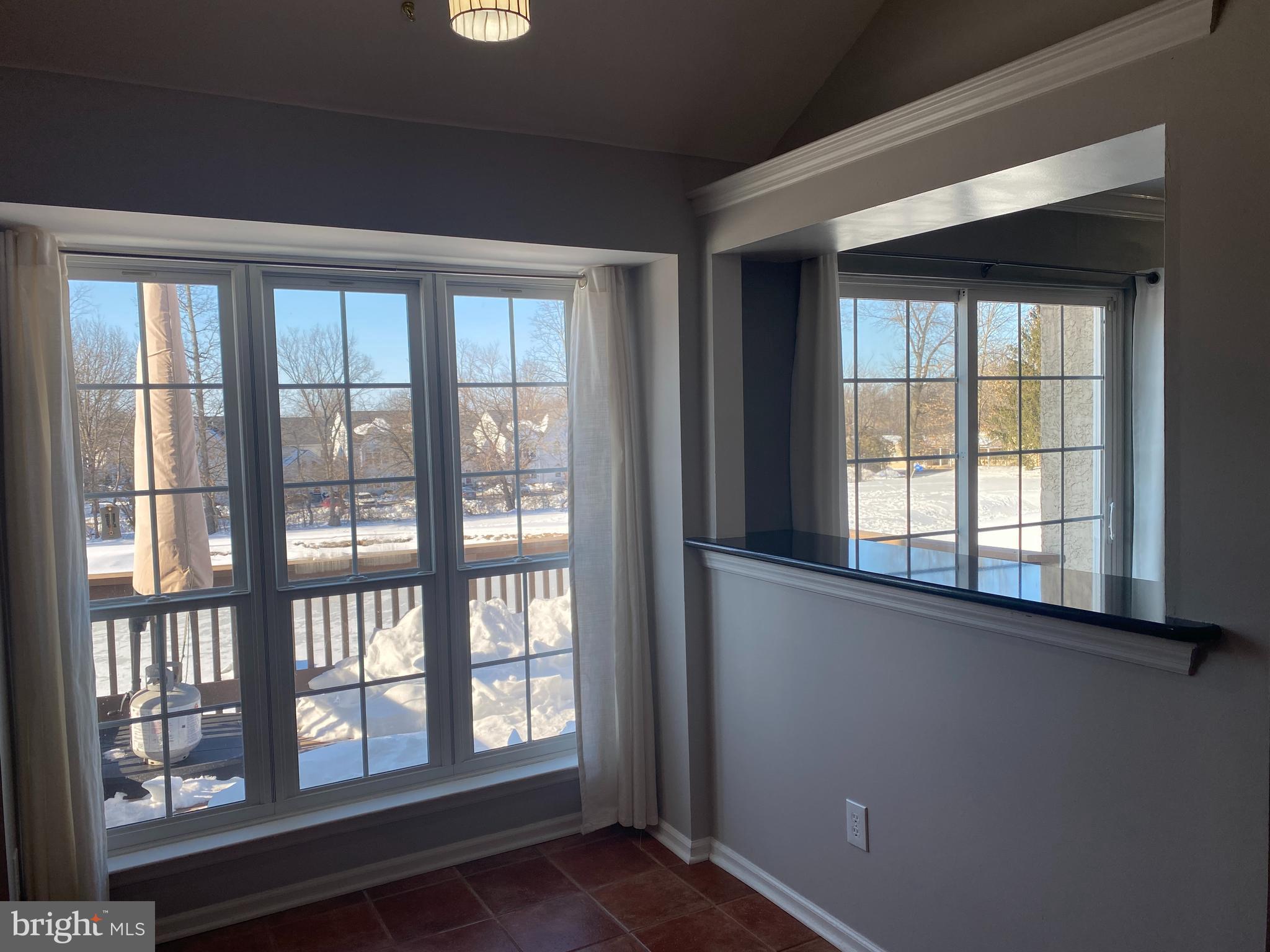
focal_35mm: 26
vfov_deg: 53.1
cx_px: 635
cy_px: 476
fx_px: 954
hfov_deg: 67.3
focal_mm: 4.25
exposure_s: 1/637
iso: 32
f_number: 1.8
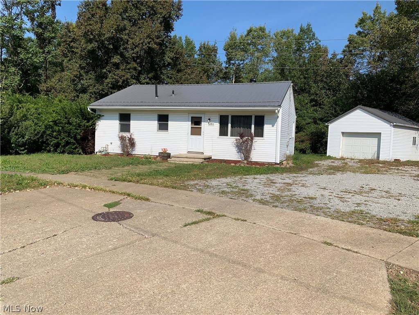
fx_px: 315
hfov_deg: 67.3
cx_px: 210
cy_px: 158
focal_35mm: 26
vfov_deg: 53.1
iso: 25
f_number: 1.8
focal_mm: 4.25
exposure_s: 1/3289
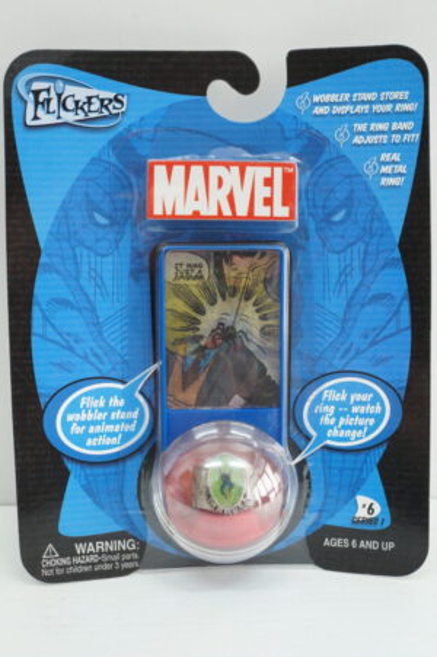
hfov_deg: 43.5
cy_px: 328
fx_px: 547
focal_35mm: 30
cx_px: 218
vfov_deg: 62.0
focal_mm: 20
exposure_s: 1/60
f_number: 6.3
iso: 2500
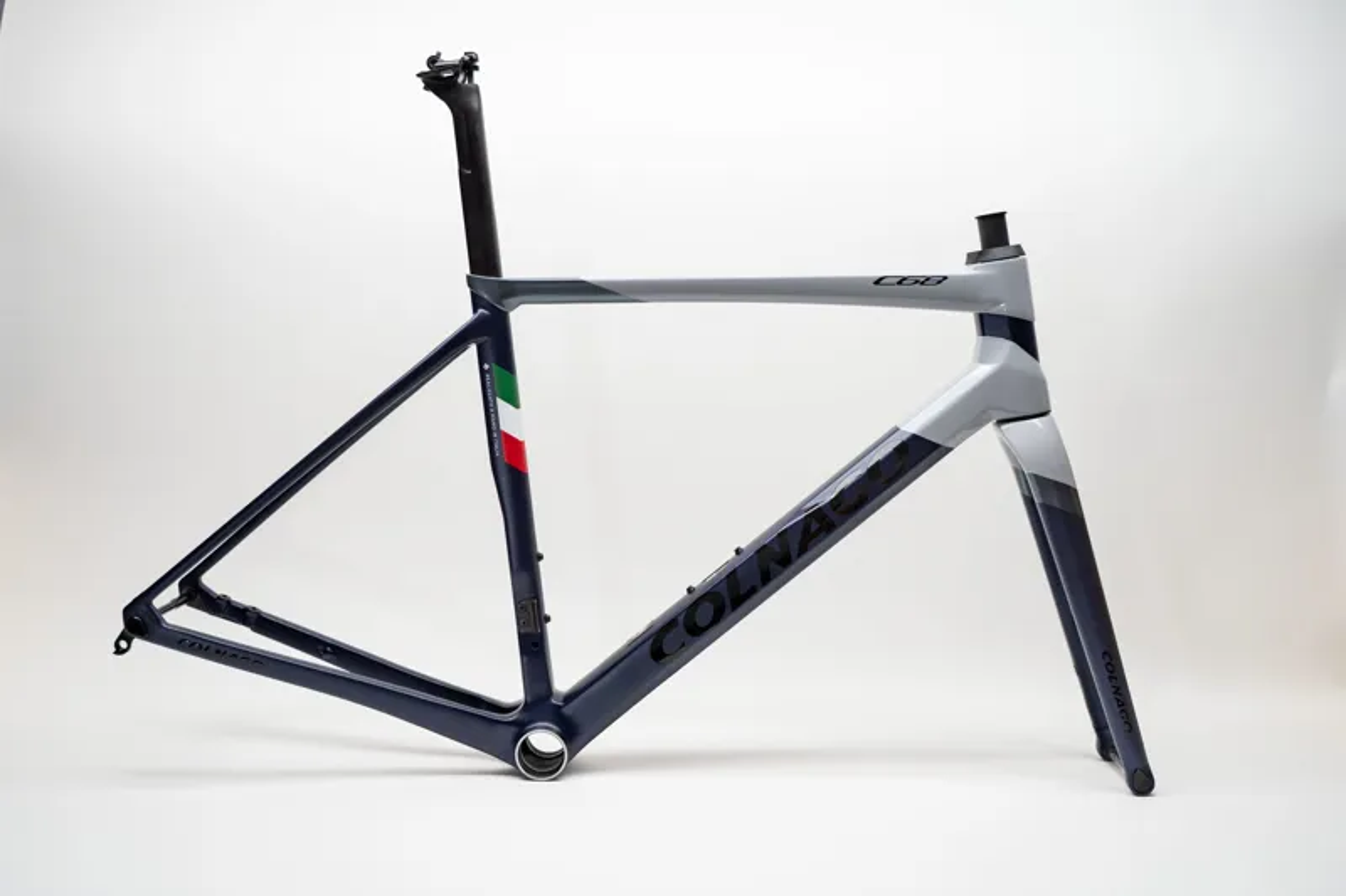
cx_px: 673
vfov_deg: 35.9
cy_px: 448
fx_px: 1383
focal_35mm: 37
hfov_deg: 51.9
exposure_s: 1/50
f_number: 2.8
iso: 500
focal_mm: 37
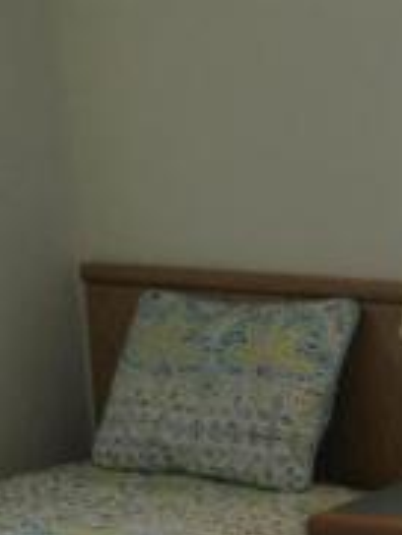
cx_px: 565
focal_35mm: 123
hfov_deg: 11.6
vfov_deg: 15.1
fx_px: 1902
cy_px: 751
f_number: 2.2
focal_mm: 4.15
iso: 25
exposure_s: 1/120
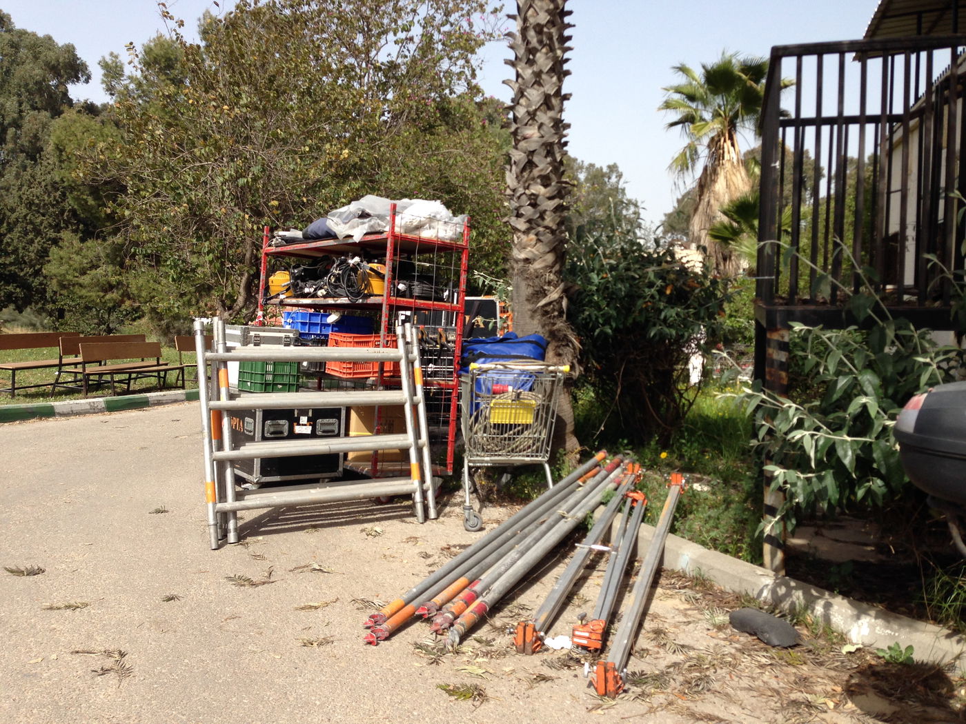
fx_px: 921
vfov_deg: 42.9
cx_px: 483
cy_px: 362
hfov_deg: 55.4
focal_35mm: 33
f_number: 2.4
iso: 50
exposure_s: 1/1130
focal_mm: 4.12
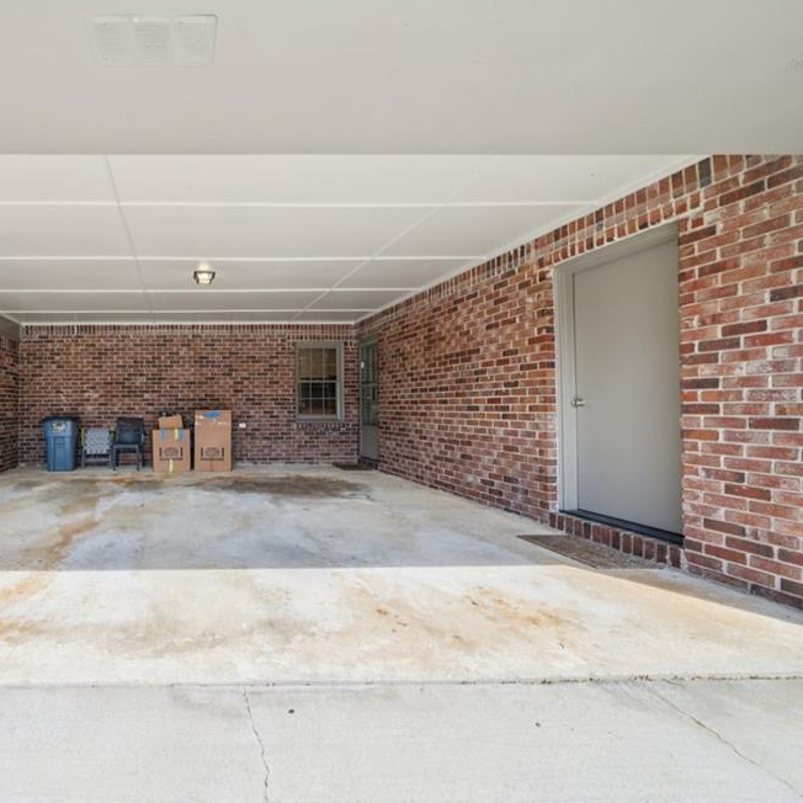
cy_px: 389
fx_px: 420
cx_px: 185
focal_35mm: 16
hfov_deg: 79.6
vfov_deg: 87.4
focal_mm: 12
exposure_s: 1/50
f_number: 8
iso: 100
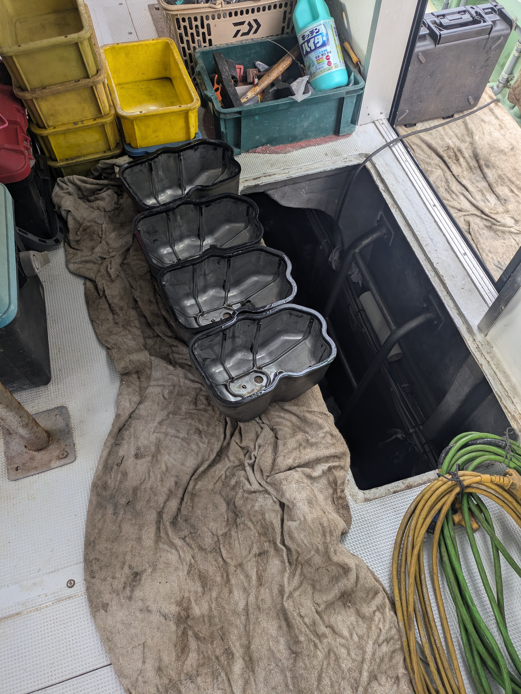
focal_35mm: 25
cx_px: 260
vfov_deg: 69.4
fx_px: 501
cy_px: 347
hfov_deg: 54.9
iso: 47
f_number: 1.89
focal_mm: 5.43
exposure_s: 1/236
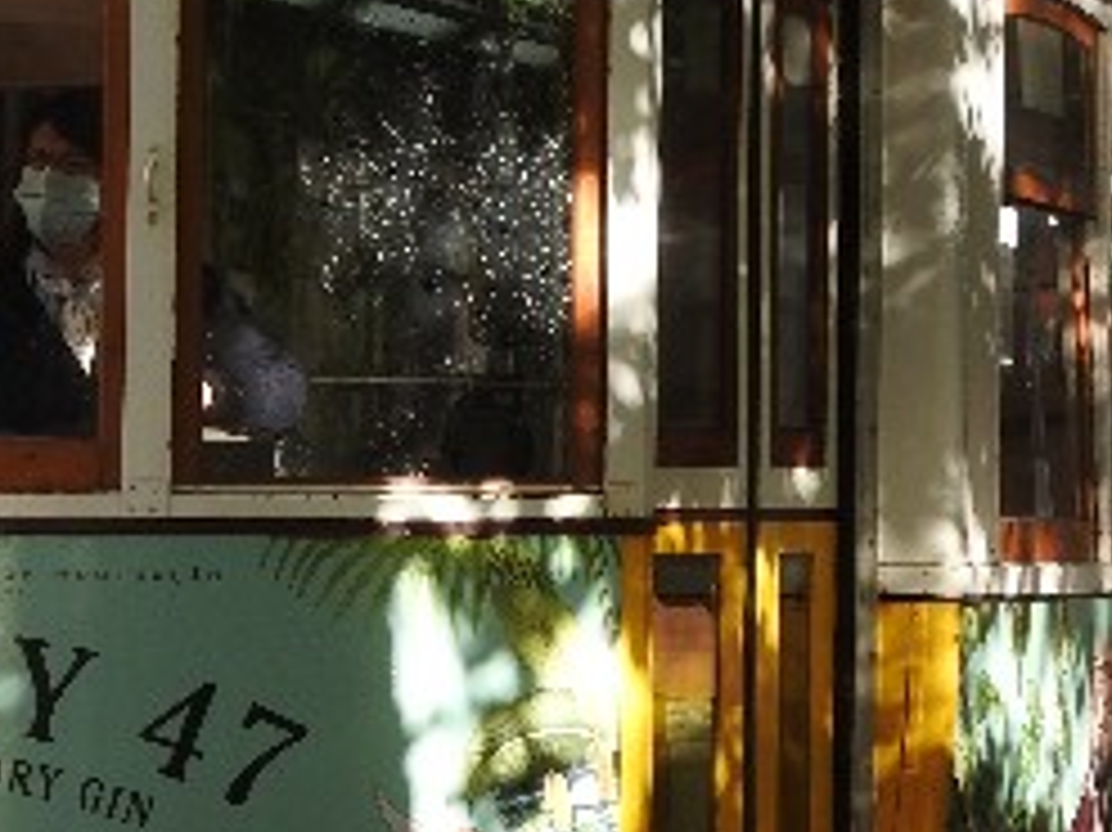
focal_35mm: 162
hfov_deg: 12.2
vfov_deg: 9.2
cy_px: 490
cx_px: 432
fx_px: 5202
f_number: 4
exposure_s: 1/250
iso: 100
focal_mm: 9
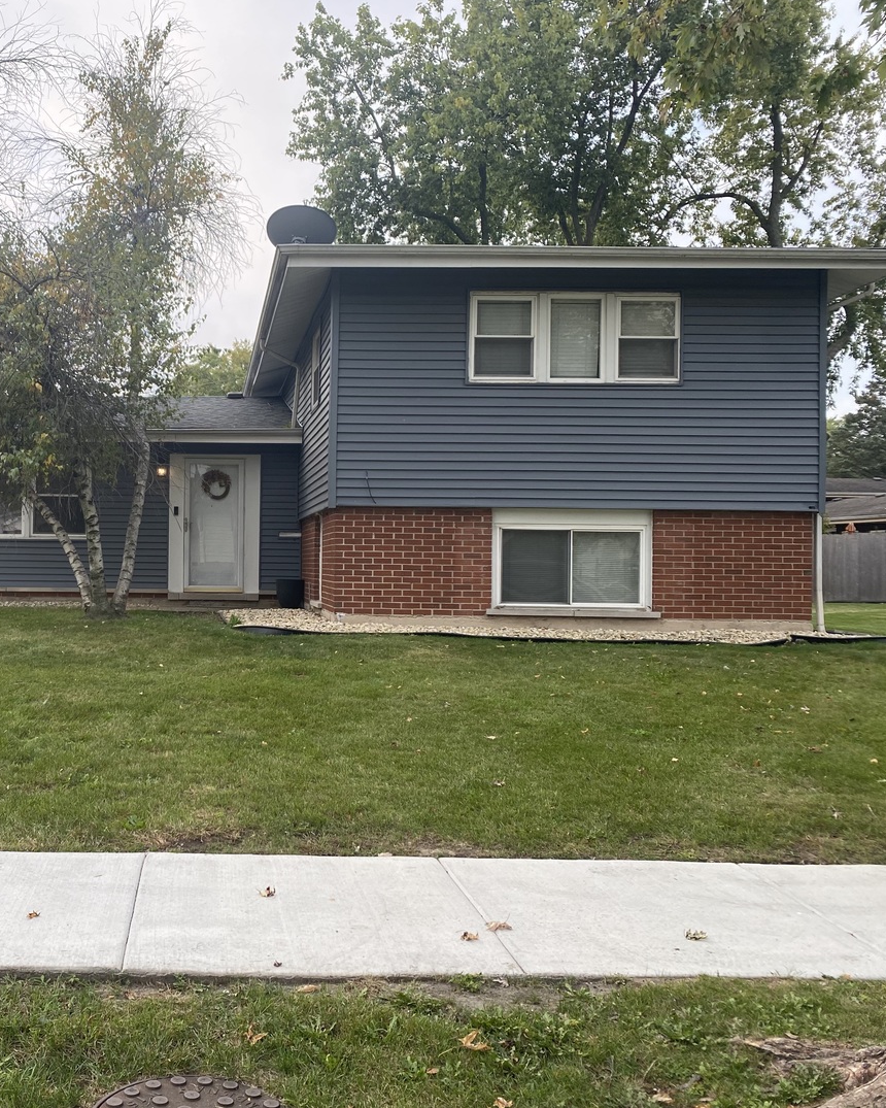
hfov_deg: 41.9
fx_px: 1114
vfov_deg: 52.8
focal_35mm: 34
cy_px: 552
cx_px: 206
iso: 32
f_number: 1.8
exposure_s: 1/606
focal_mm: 4.25
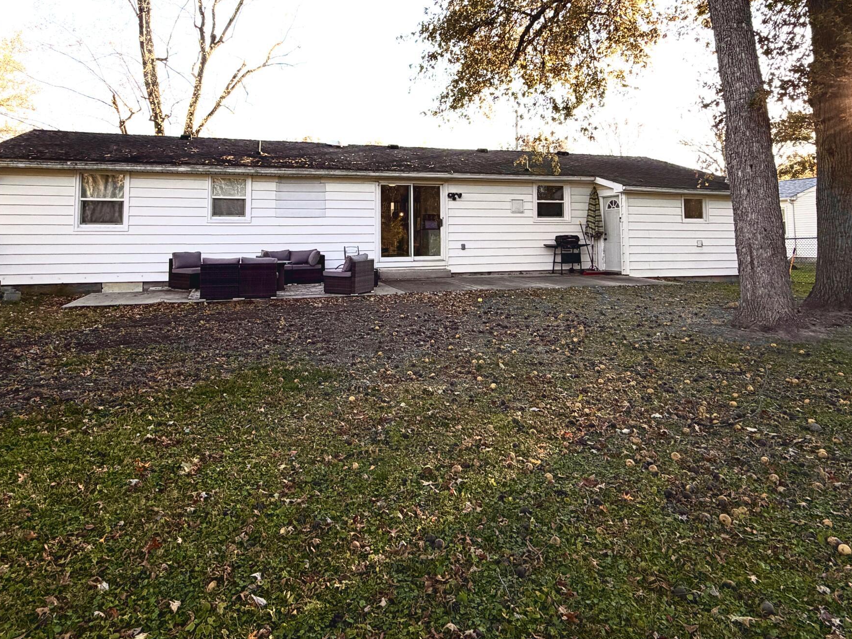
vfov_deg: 55.2
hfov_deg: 71.6
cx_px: 413
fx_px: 591
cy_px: 194
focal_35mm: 24
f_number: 2.2
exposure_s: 1/502
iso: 40
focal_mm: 2.22
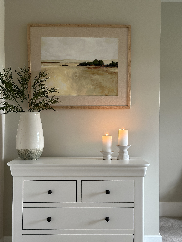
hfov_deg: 30.3
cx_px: 91
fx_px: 336
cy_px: 121
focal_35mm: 48
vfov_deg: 39.7
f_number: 1.78
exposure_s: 1/50
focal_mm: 6.86
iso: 250
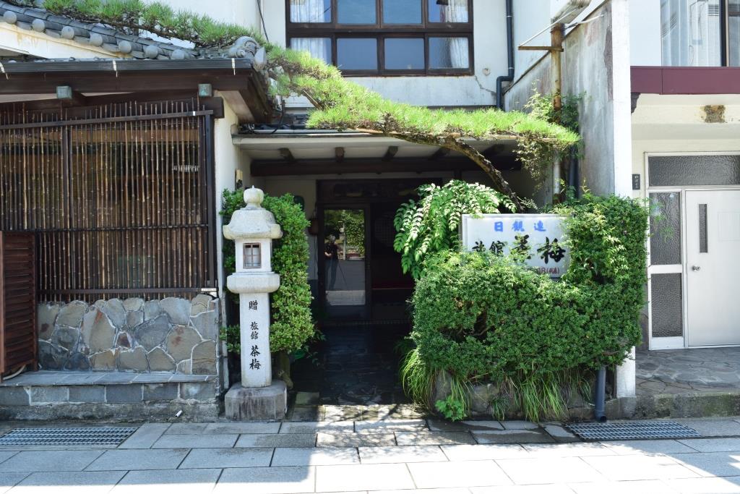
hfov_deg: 67.4
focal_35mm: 27
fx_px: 555
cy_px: 247
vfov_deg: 47.9
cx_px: 370
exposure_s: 1/125
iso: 400
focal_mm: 18
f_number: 9
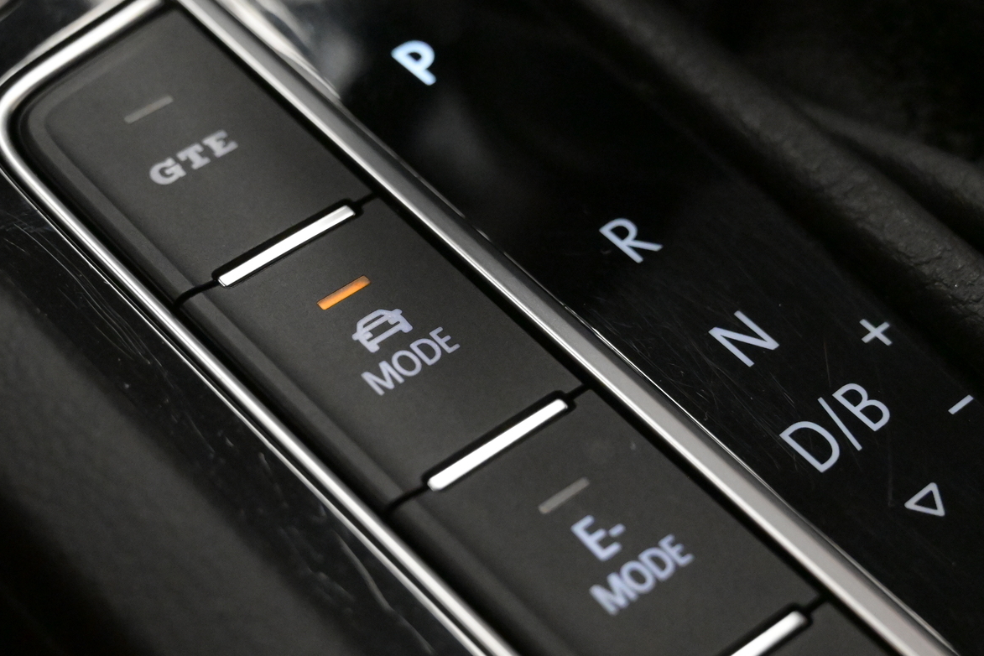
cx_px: 388
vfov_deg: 15.7
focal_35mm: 87
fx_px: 2378
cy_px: 363
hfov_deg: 23.3
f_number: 5
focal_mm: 42
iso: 8000
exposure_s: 1/500
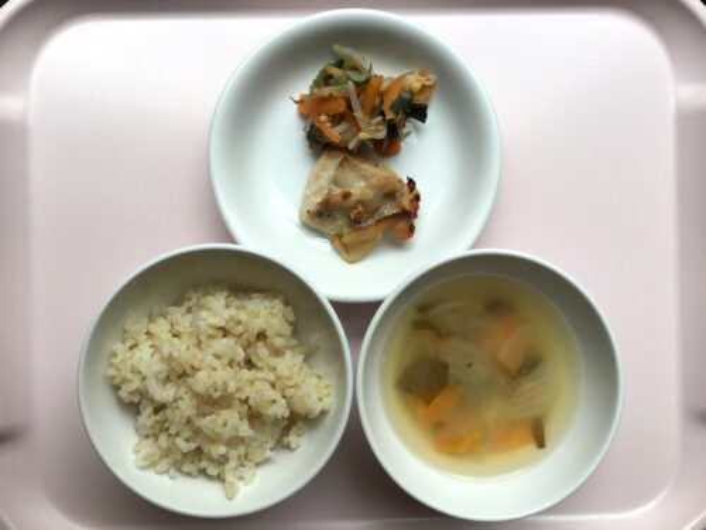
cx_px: 353
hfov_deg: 58.4
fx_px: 632
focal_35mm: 31
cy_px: 265
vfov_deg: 45.4
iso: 25
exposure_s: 1/193
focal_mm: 3.3
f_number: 2.4
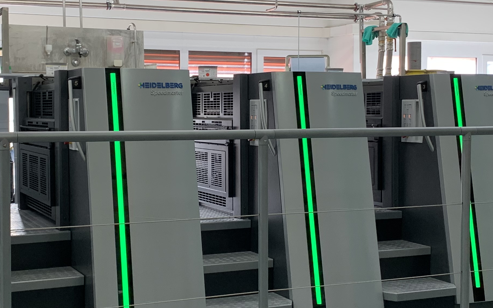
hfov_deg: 33.5
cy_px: 156
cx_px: 236
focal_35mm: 61
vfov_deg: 21.3
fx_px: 820
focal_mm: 4.25
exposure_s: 1/50
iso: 64
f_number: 1.8
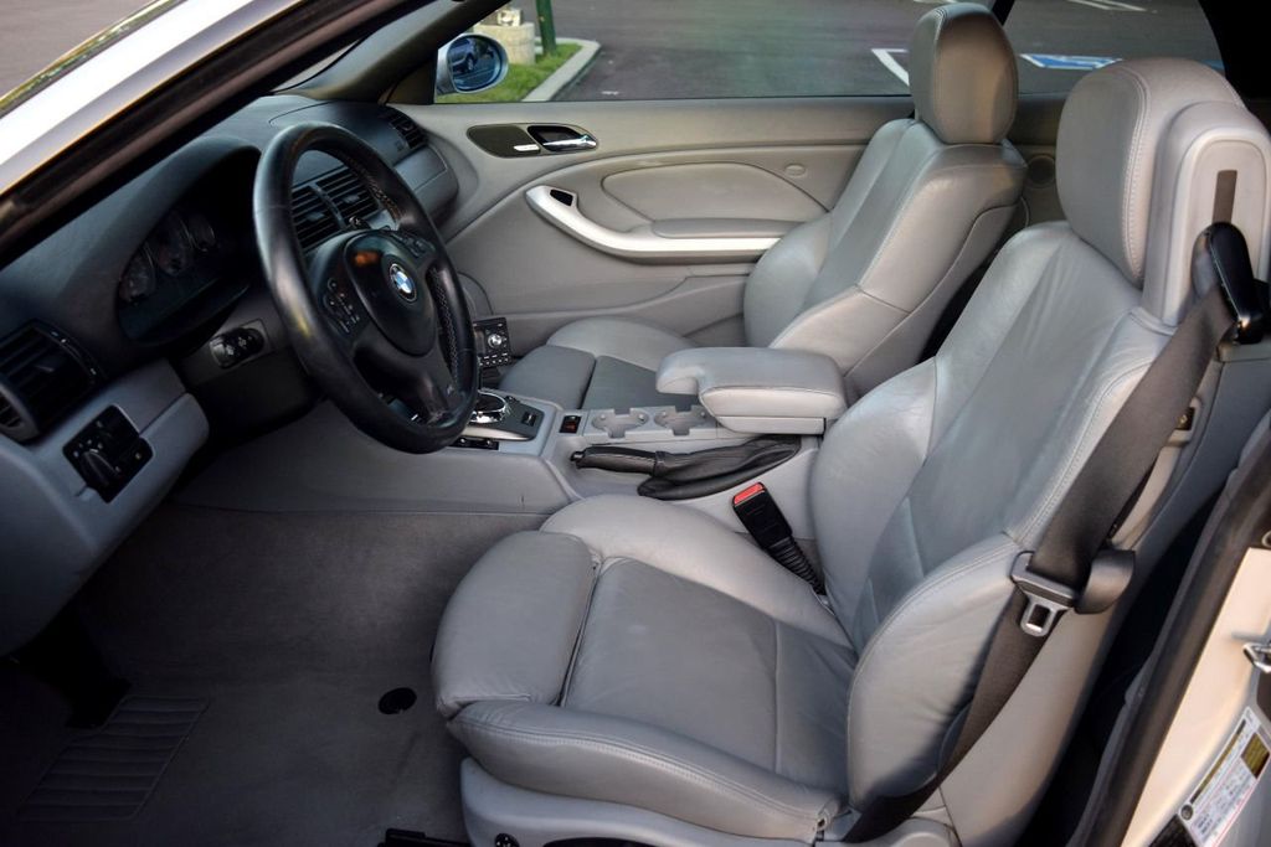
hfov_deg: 57.2
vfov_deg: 40.0
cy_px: 424
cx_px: 636
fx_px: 1165
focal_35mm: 33
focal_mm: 22
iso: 900
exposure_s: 1/60
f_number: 3.8
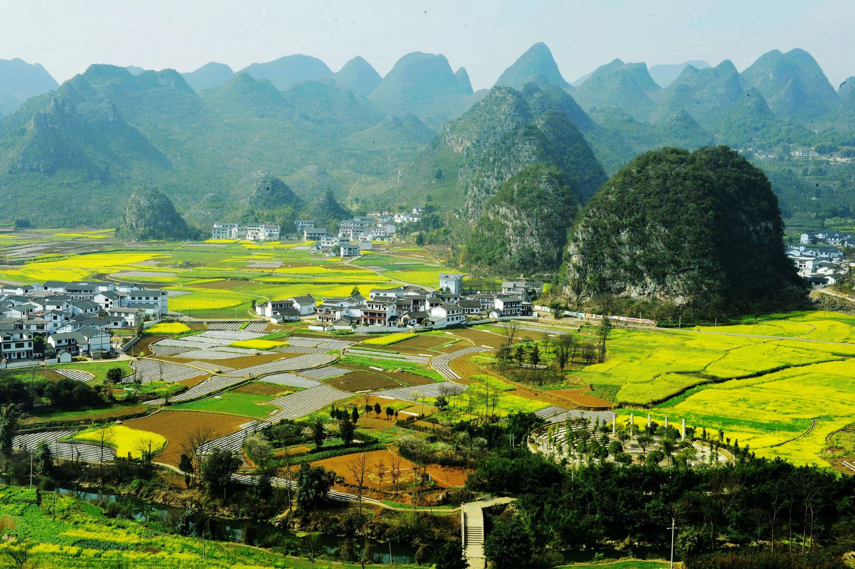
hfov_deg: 44.5
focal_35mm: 44
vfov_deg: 30.5
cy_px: 284
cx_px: 428
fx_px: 1044
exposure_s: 1/40
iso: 200
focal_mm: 44
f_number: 22
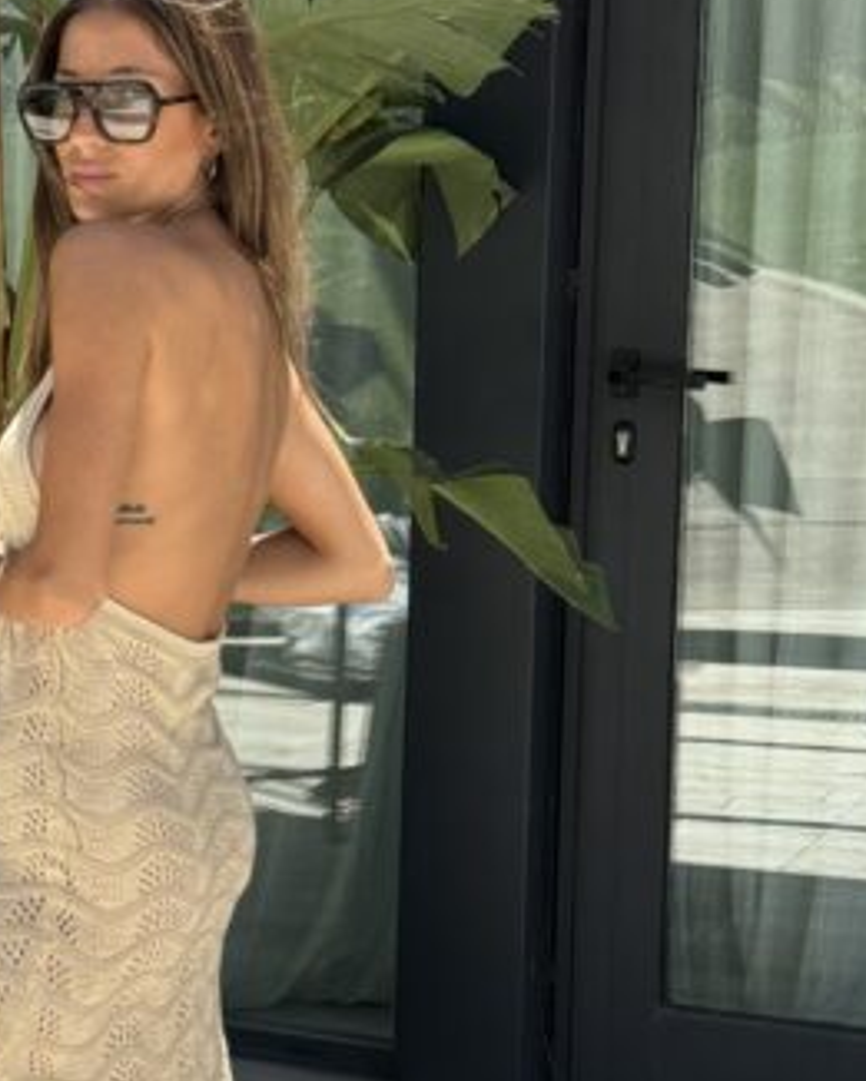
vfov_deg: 16.7
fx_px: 3683
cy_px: 637
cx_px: 43
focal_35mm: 115
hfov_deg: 13.3
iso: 64
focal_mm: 6.76
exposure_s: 1/1490
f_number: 1.78
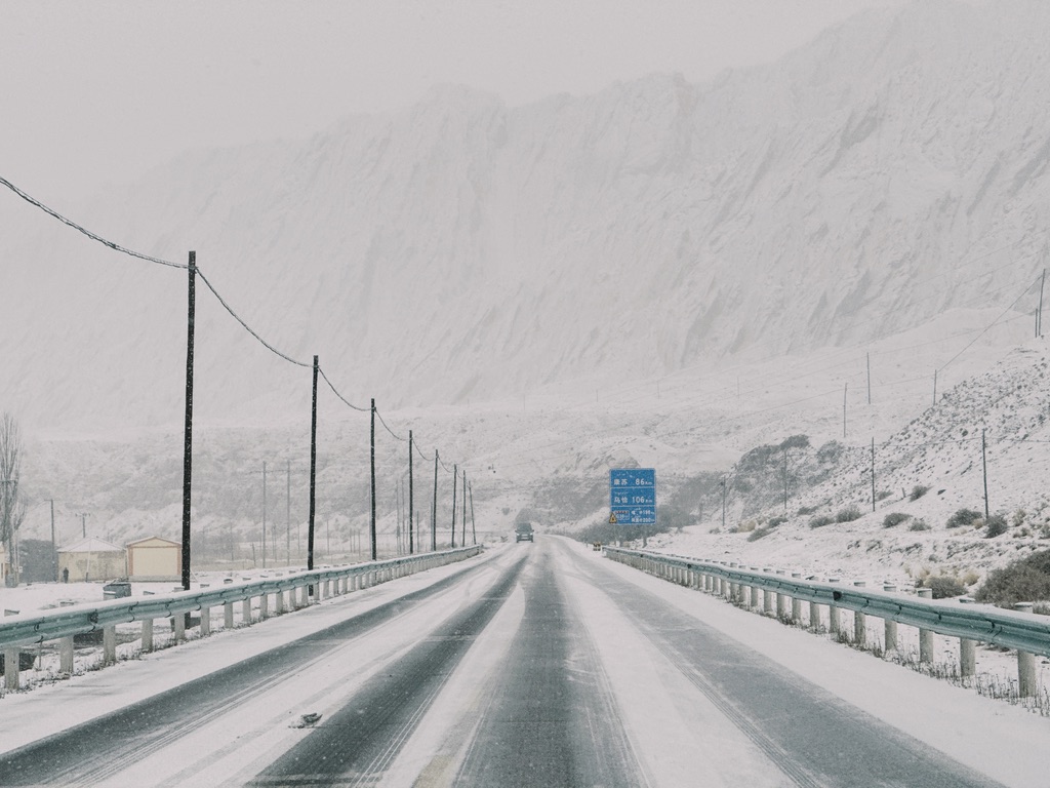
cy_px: 394
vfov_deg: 12.3
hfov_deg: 16.4
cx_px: 525
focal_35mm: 120
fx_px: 3640
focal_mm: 15.66
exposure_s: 1/951
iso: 50
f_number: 2.8
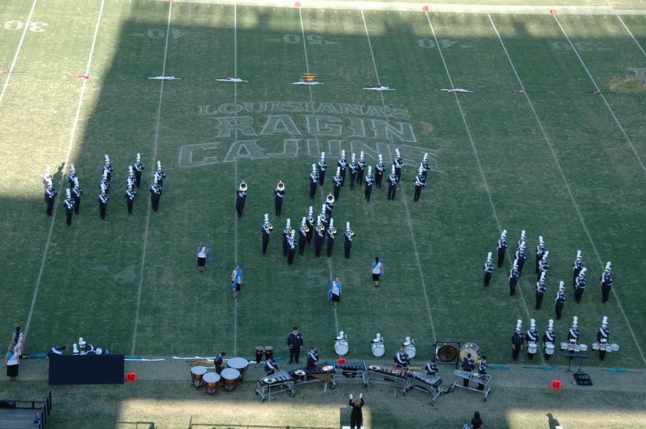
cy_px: 214
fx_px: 1505
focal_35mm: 84
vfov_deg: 16.2
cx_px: 323
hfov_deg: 24.2
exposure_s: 1/160
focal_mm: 56
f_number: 6.3
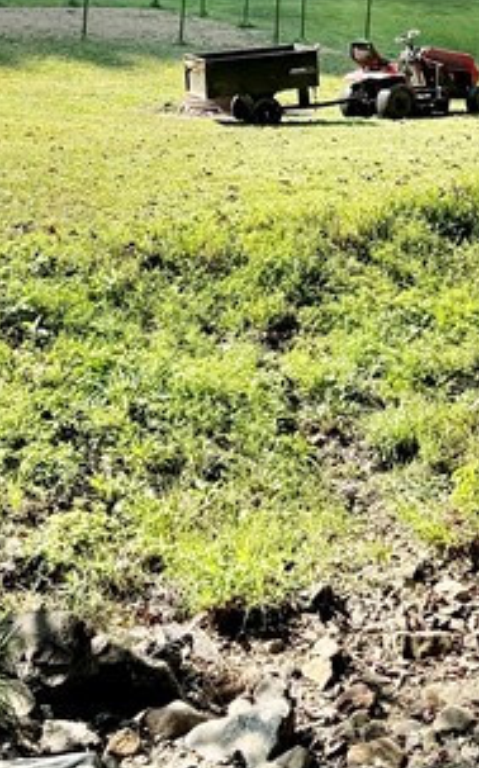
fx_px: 1799
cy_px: -231
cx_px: 393
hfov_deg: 15.1
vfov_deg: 21.7
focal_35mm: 86
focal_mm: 6.76
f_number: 1.78
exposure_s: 1/1076
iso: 80
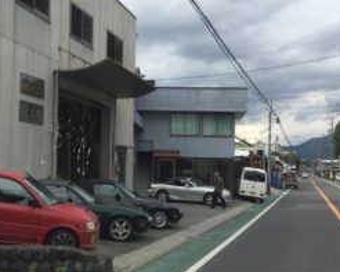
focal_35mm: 46
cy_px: 174
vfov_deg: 32.6
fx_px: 463
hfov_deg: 40.3
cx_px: 159
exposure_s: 1/719
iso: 32
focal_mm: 4.15
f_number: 2.2
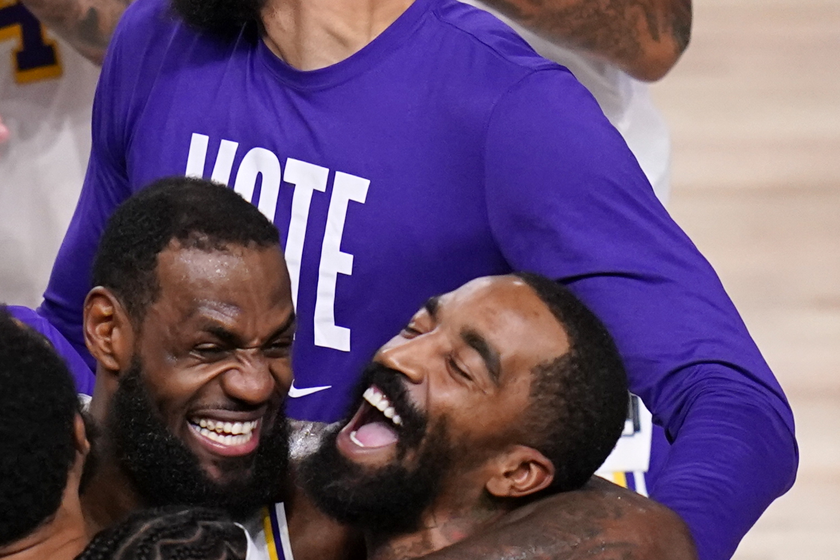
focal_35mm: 1561
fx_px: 36424
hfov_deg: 1.3
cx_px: 52
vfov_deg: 0.9
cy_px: 263
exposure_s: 1/2000
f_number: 2.8
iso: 4000
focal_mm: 400
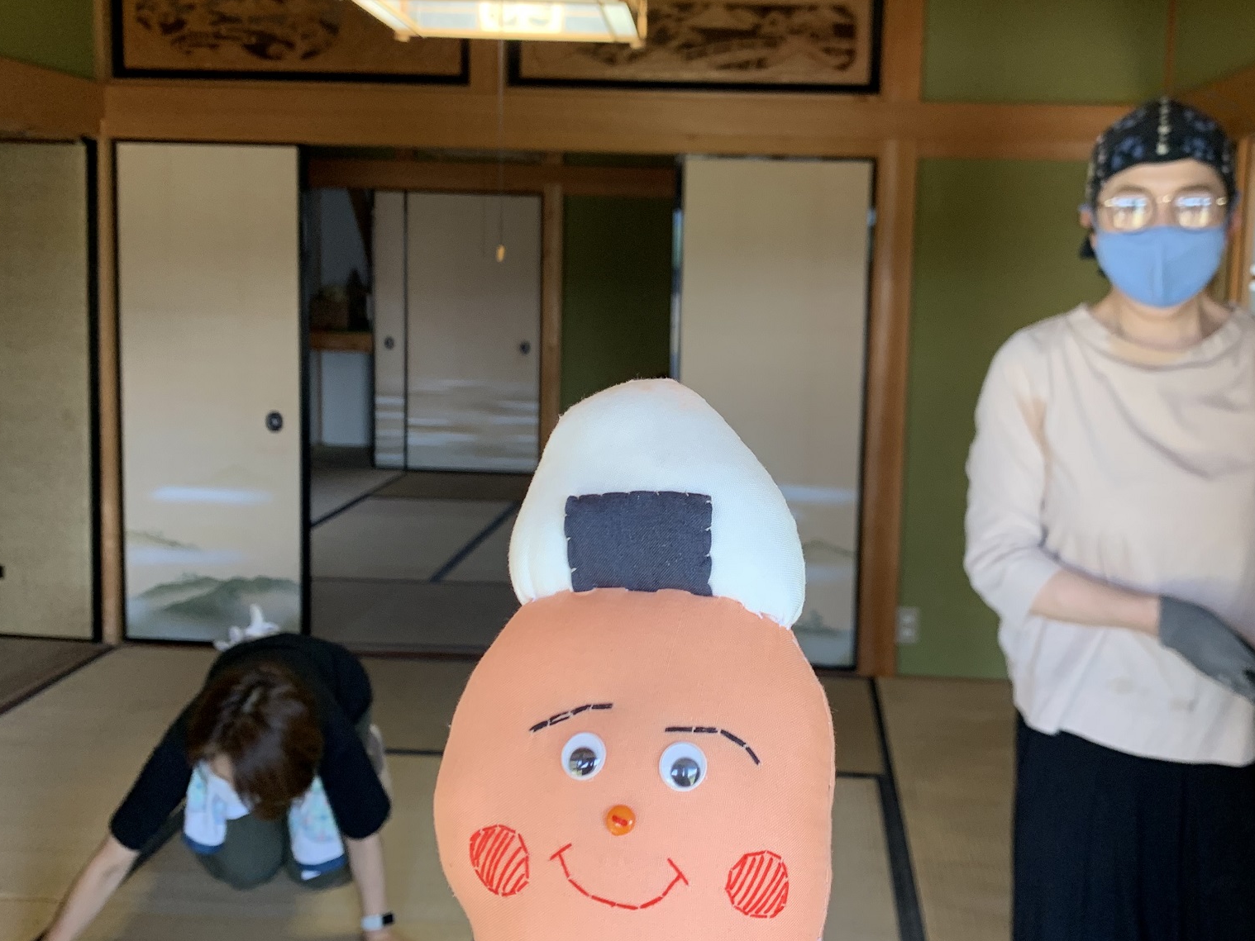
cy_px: 421
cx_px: 722
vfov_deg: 37.7
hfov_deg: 48.8
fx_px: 1378
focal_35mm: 38
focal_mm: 4.25
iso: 64
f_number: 1.8
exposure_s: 1/121
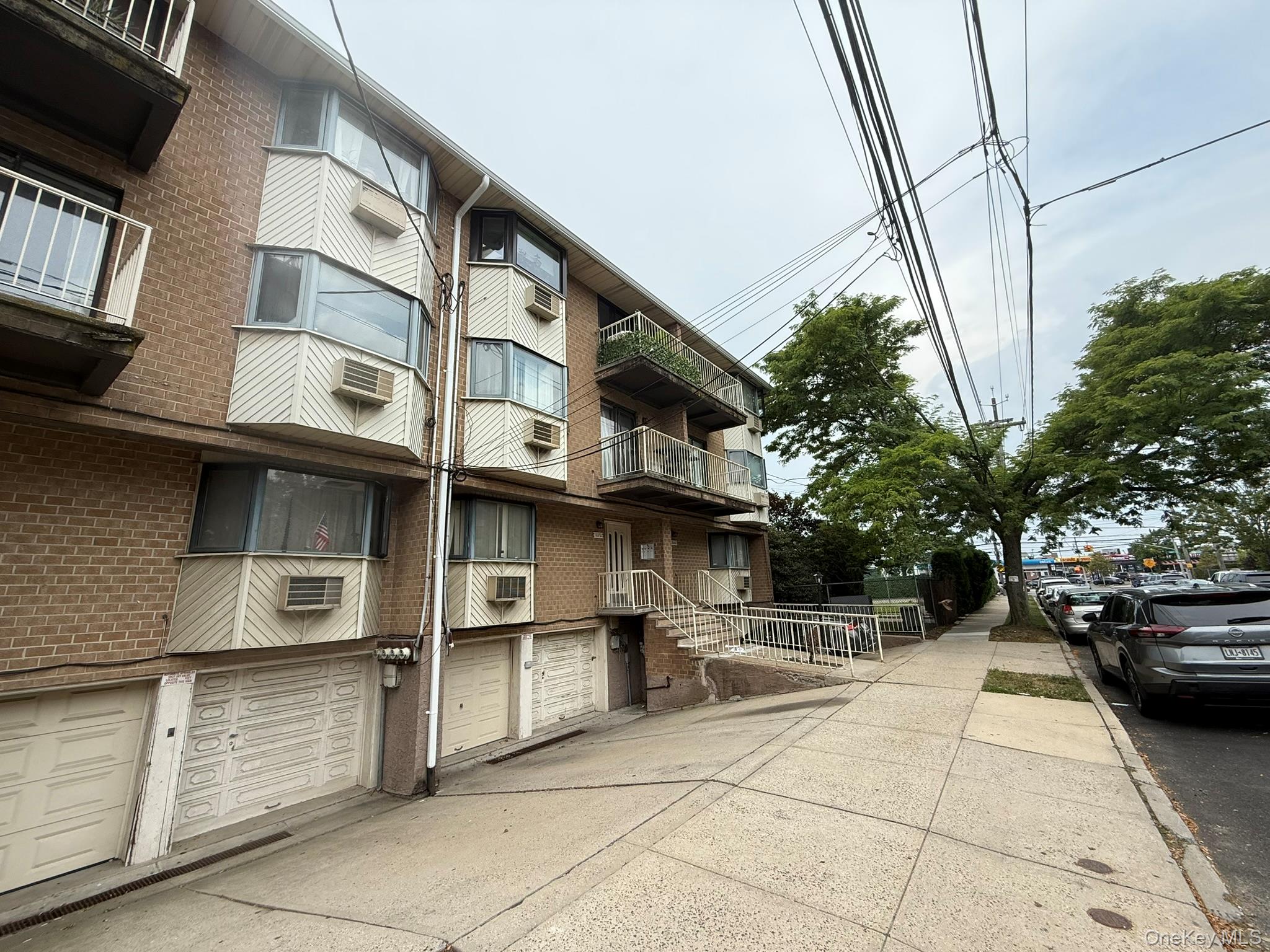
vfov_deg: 85.7
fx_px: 514
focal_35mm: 14
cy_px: 476
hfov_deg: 102.1
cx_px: 635
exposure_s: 1/955
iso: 64
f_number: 2.2
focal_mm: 2.22
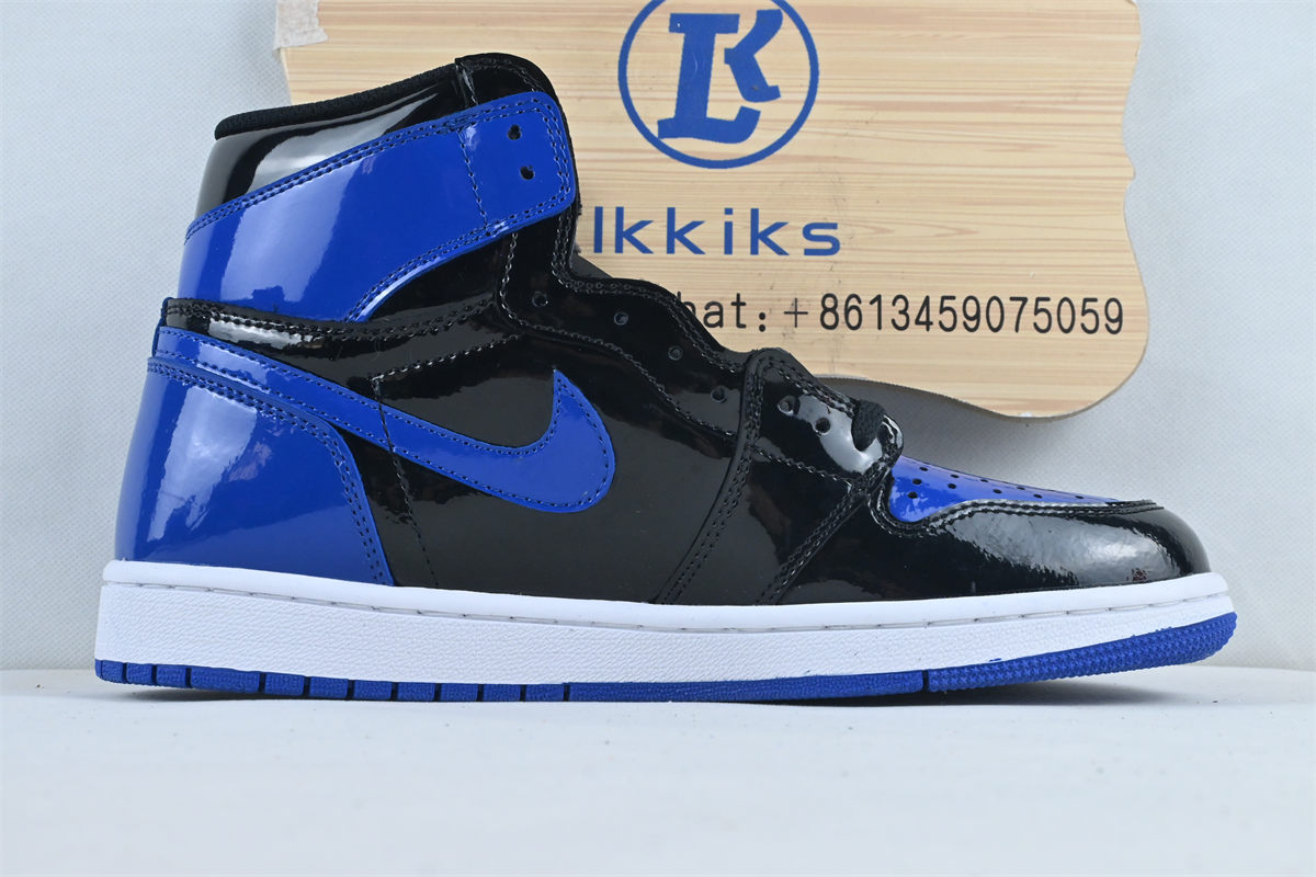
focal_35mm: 51
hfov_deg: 38.9
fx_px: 1864
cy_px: 438
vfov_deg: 26.5
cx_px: 658
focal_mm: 34
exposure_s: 1/100
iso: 1000
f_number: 10
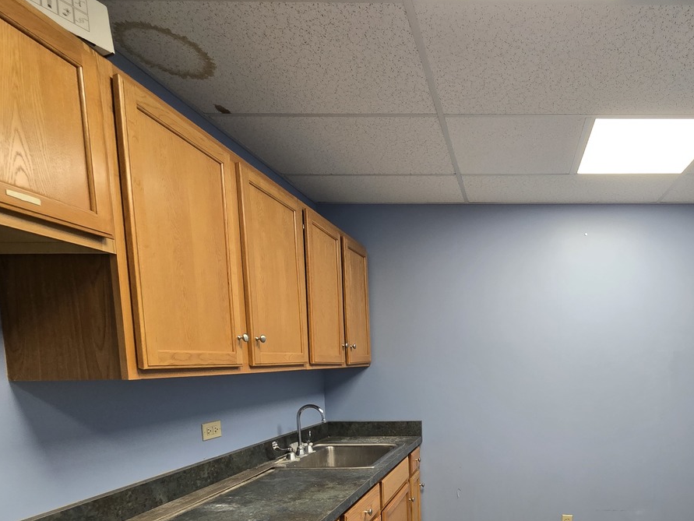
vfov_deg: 59.1
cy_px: 409
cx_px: 520
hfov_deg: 73.5
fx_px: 421
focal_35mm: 21
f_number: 2.2
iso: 125
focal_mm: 2.2
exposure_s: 1/60
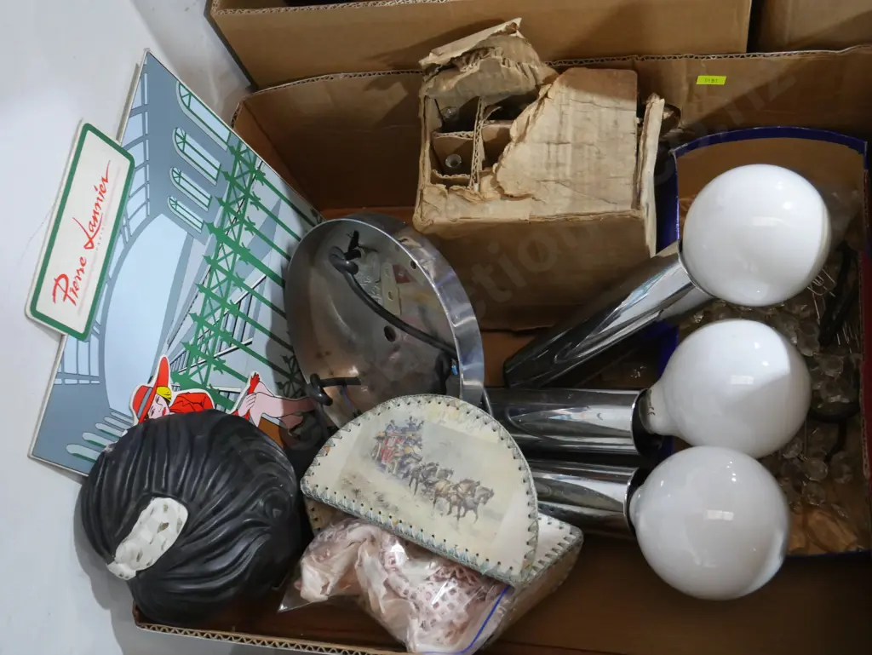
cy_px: 328
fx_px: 1008
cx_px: 436
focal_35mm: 40
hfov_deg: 46.8
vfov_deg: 36.0
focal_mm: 20
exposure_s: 1/60
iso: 2500
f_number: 4.4
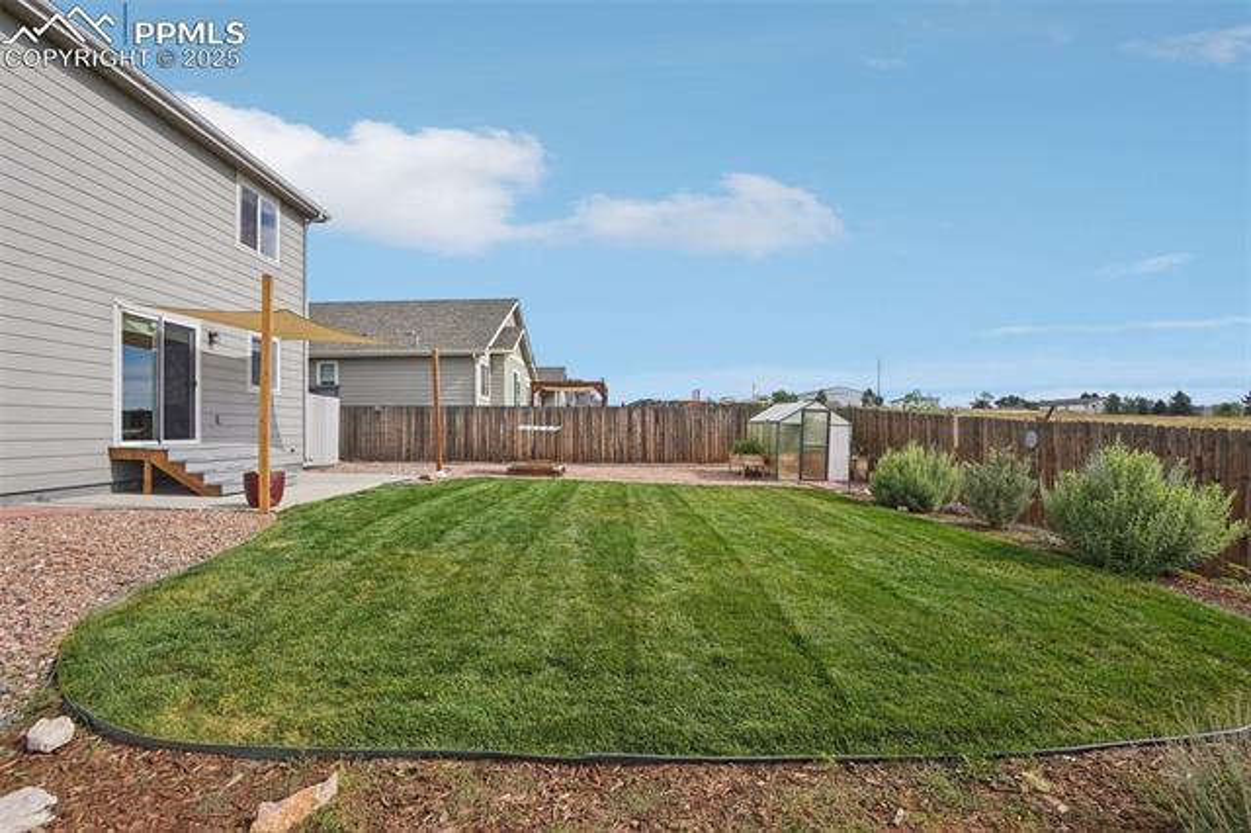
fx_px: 521
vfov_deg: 77.3
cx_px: 626
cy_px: 416
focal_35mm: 15
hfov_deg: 100.4
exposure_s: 1/250
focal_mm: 10
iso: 100
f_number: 8
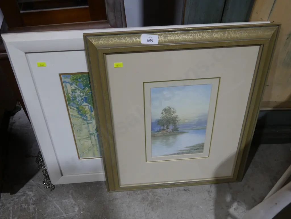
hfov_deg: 49.0
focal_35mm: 38
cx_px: 146
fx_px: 320
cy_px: 110
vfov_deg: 37.8
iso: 200
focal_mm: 19
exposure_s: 1/80
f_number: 4.1
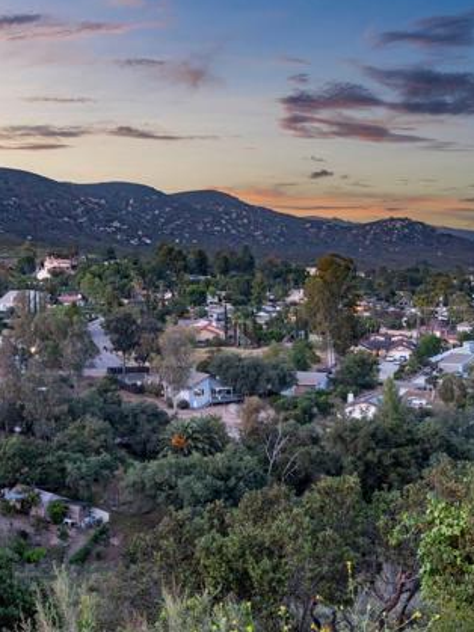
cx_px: 190
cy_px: 314
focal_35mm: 47
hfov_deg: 30.6
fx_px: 864
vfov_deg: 40.2
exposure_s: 2
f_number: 11
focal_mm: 32.2
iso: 400
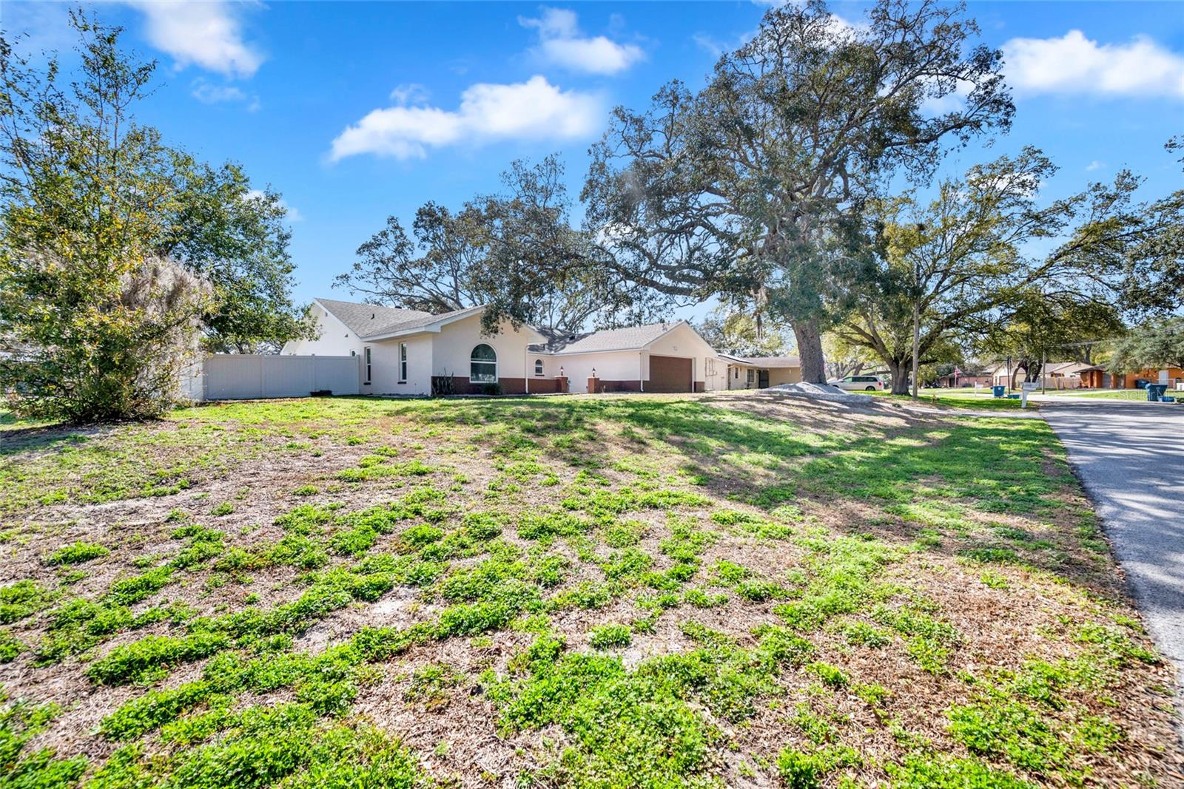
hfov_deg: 104.2
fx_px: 460
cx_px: 592
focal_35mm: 14
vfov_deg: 81.2
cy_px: 394
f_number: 6.3
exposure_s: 1/1250
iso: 250
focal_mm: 14
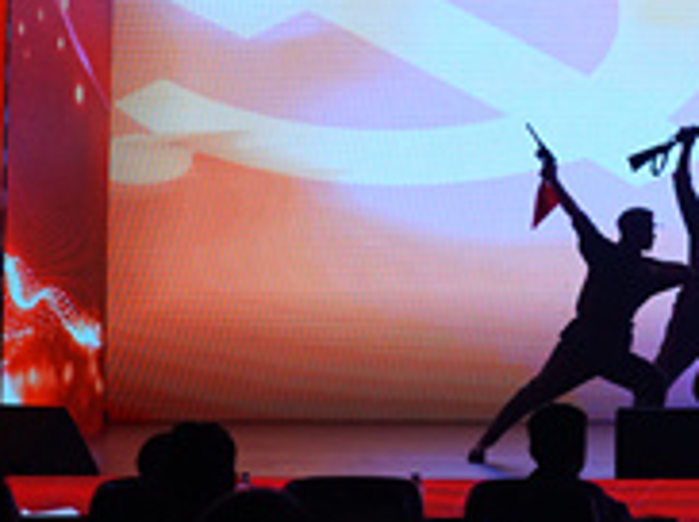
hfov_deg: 14.7
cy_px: 180
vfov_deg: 11.6
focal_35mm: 127
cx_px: 972
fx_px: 2561
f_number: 4
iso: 2500
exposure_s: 1/250
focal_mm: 40
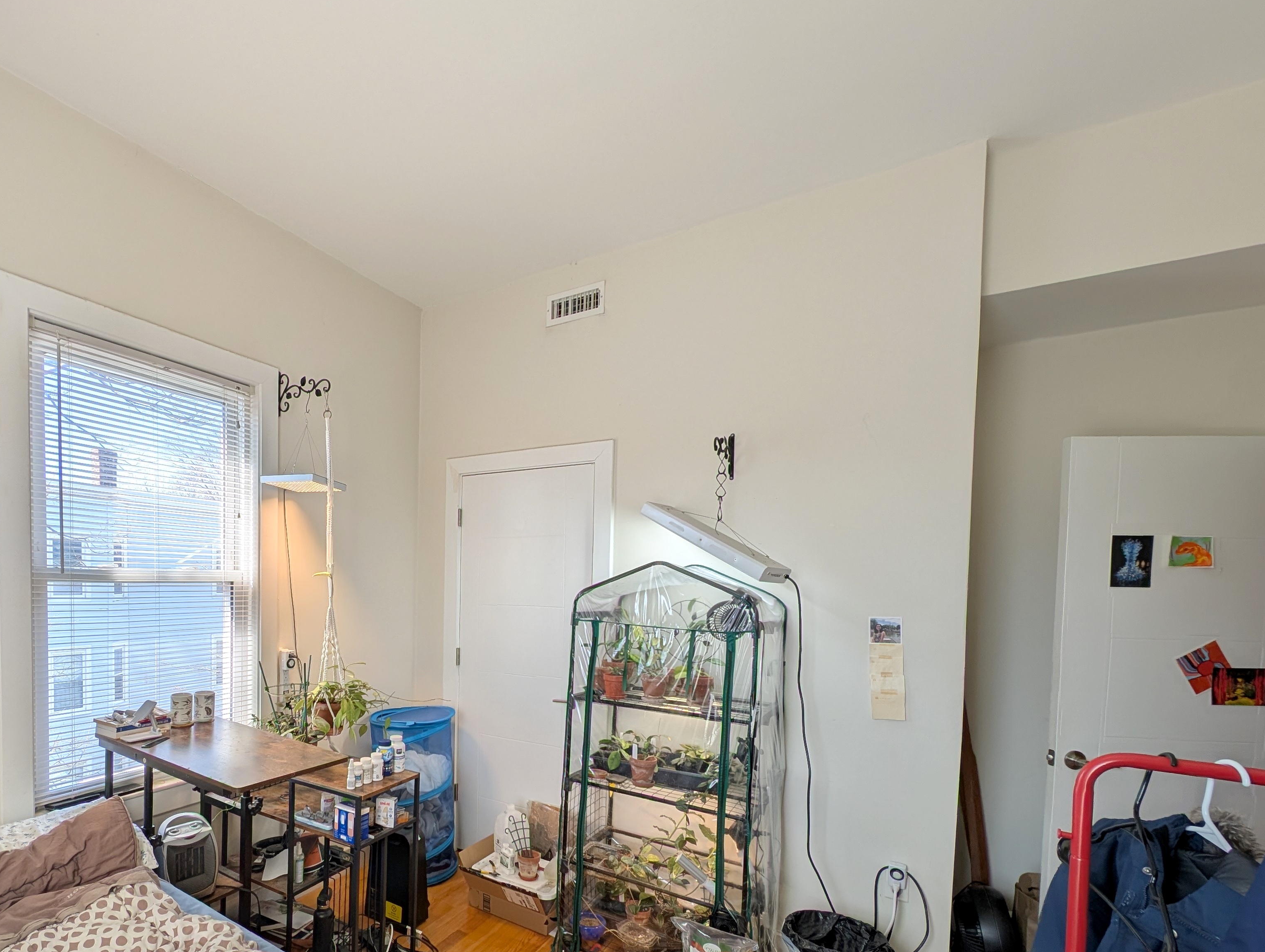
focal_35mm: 16
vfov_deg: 76.7
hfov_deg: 92.3
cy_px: 602
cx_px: 468
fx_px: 586
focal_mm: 2.23
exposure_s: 1/324
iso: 41
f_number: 1.95
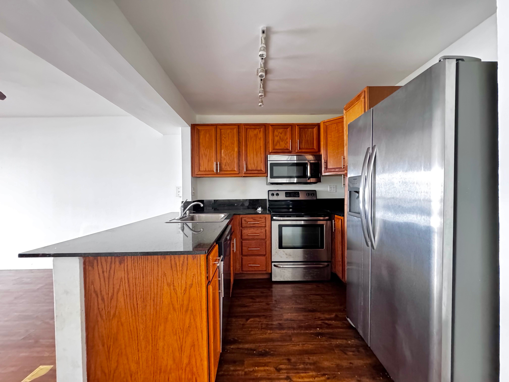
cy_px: 191
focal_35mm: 14
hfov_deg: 102.1
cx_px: 254
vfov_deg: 85.7
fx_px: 206
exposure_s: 1/44
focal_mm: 2.22
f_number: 2.2
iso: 1250
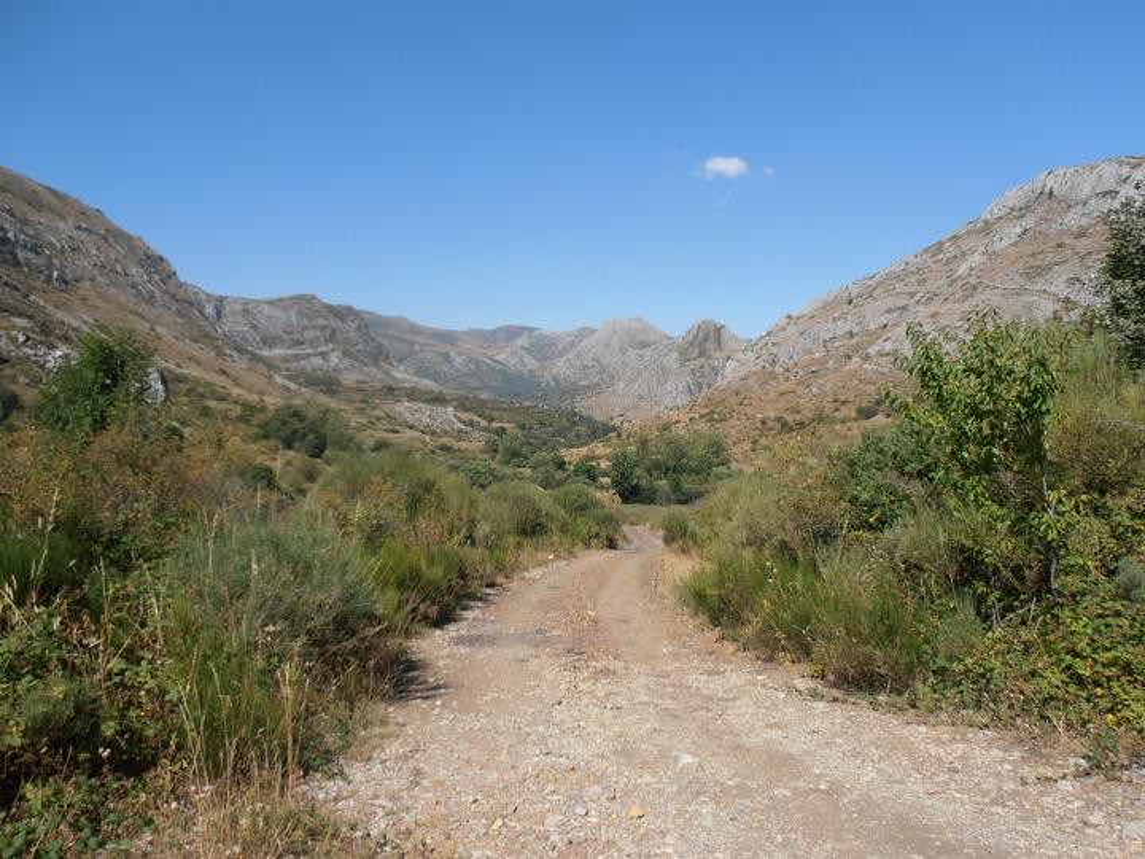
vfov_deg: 56.8
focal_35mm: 24
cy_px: 430
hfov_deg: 71.6
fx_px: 794
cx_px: 572
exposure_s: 1/1250
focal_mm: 4.2
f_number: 3
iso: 80
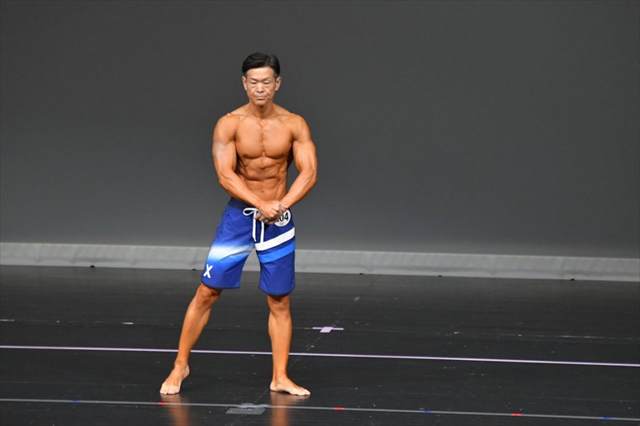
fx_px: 5597
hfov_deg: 6.5
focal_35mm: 315
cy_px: 213
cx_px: 320
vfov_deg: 4.4
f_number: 5.6
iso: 4000
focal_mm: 210
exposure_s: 1/400
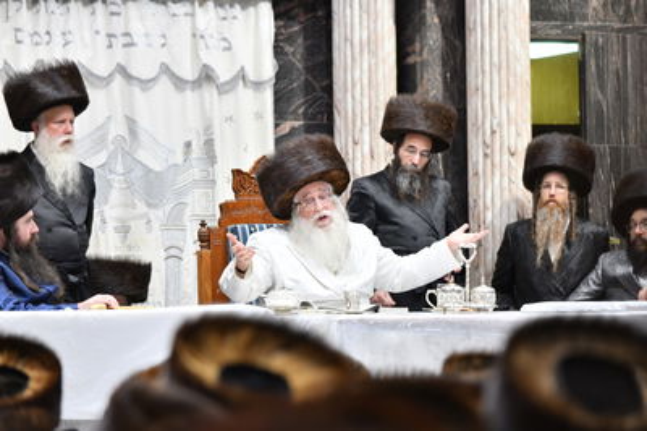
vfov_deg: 7.2
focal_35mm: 190
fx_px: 3412
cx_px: 324
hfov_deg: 10.8
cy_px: 216
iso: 1000
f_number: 5
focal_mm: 190
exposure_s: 1/100
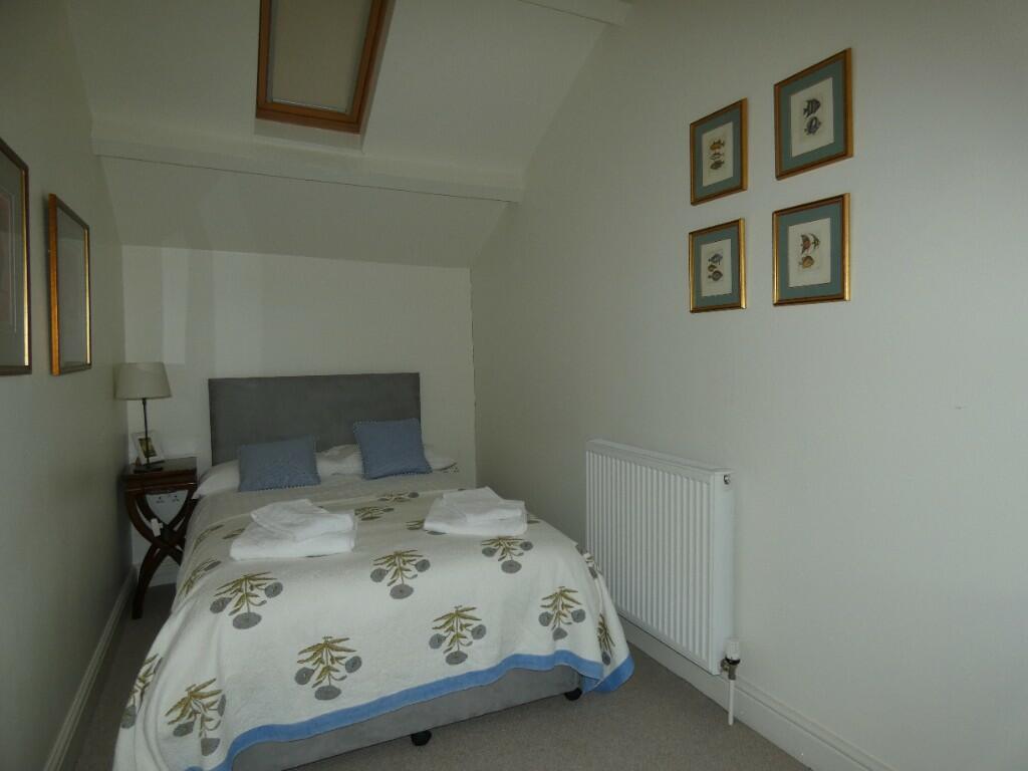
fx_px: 594
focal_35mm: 20
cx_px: 514
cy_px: 386
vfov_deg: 66.0
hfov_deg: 81.7
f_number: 2.8
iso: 80
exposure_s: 1/60
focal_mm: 3.6
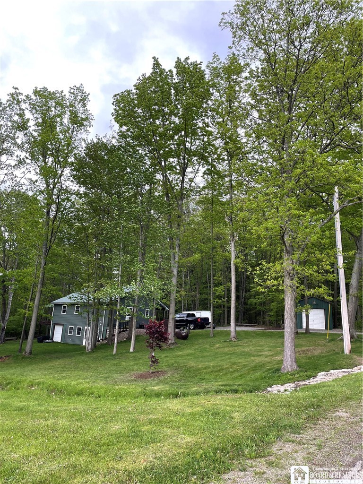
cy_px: 242
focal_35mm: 26
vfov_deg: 67.3
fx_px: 364
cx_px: 182
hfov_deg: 53.1
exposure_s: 1/121
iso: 40
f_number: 1.6
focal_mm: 4.2
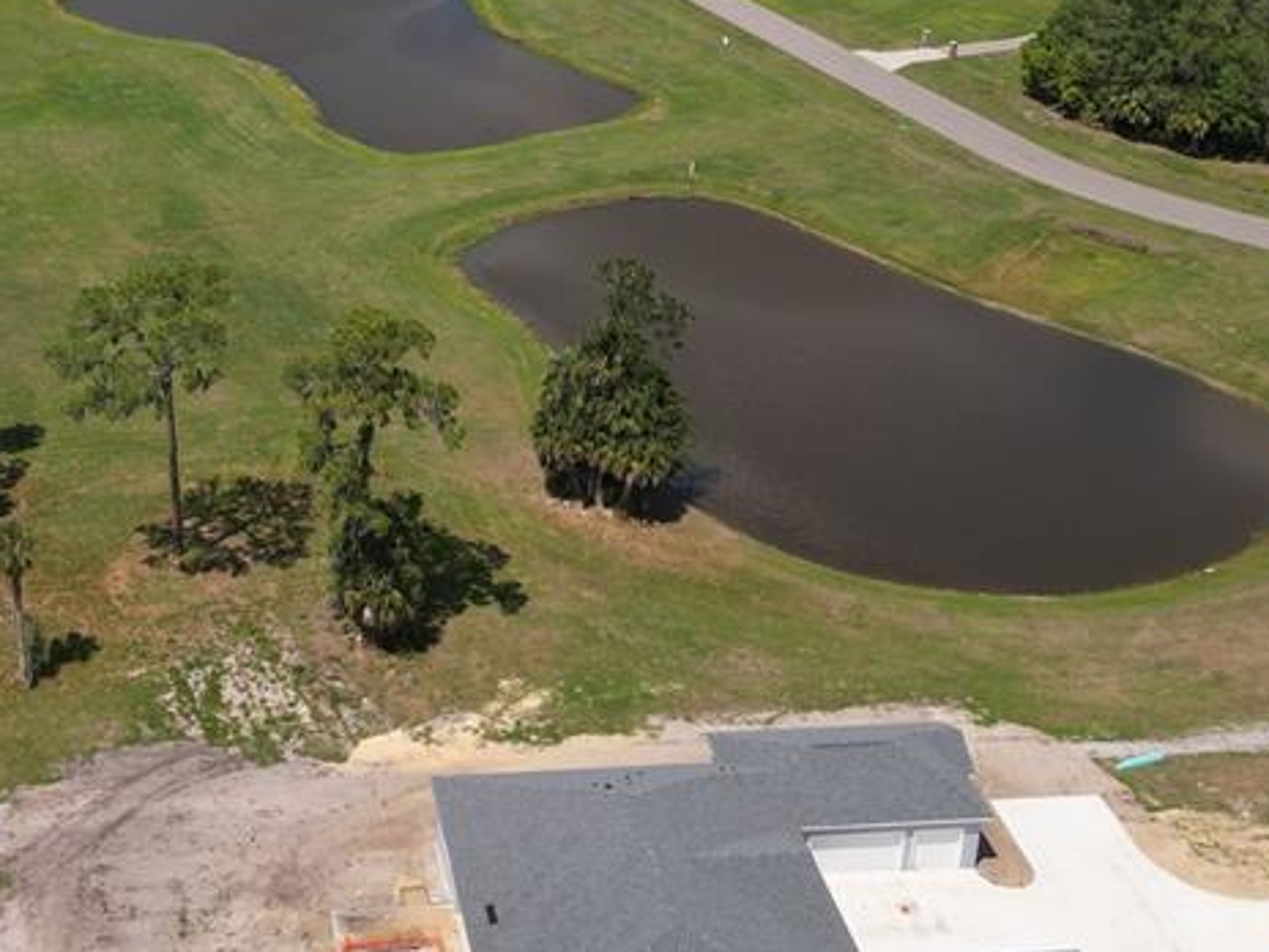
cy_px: 233
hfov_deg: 35.3
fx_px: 1943
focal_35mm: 53
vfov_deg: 27.1
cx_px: 301
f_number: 1.7
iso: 120
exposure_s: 1/100
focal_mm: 6.72
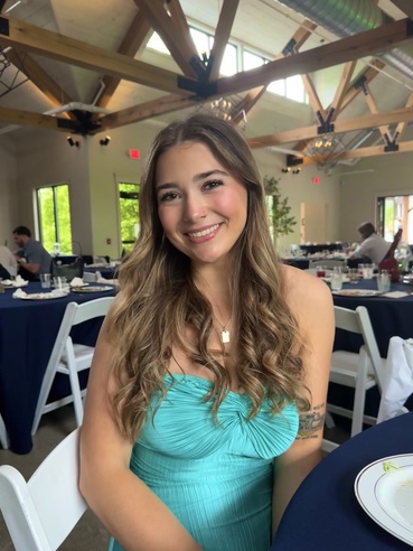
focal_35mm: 26
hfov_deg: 53.1
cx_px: 200
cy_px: 283
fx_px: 414
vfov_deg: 67.3
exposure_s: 1/60
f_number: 1.78
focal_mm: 6.76
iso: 640
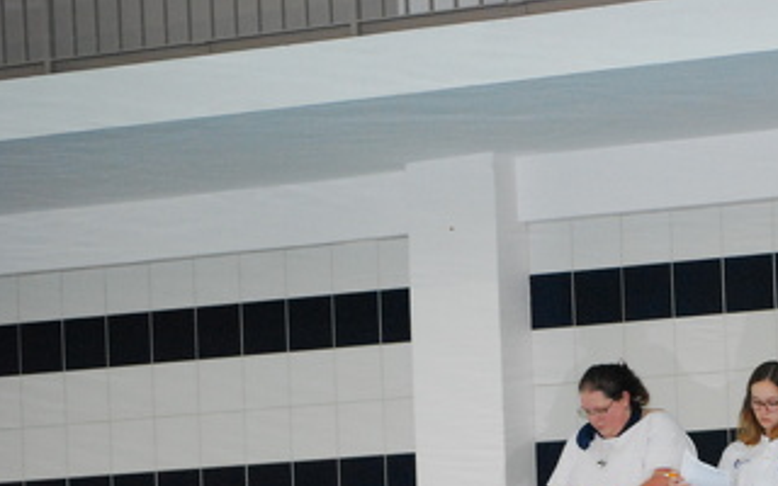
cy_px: 518
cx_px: 766
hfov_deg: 10.5
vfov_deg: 6.6
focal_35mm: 199
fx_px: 4220
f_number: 4.2
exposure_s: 1/125
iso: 1100
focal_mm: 65
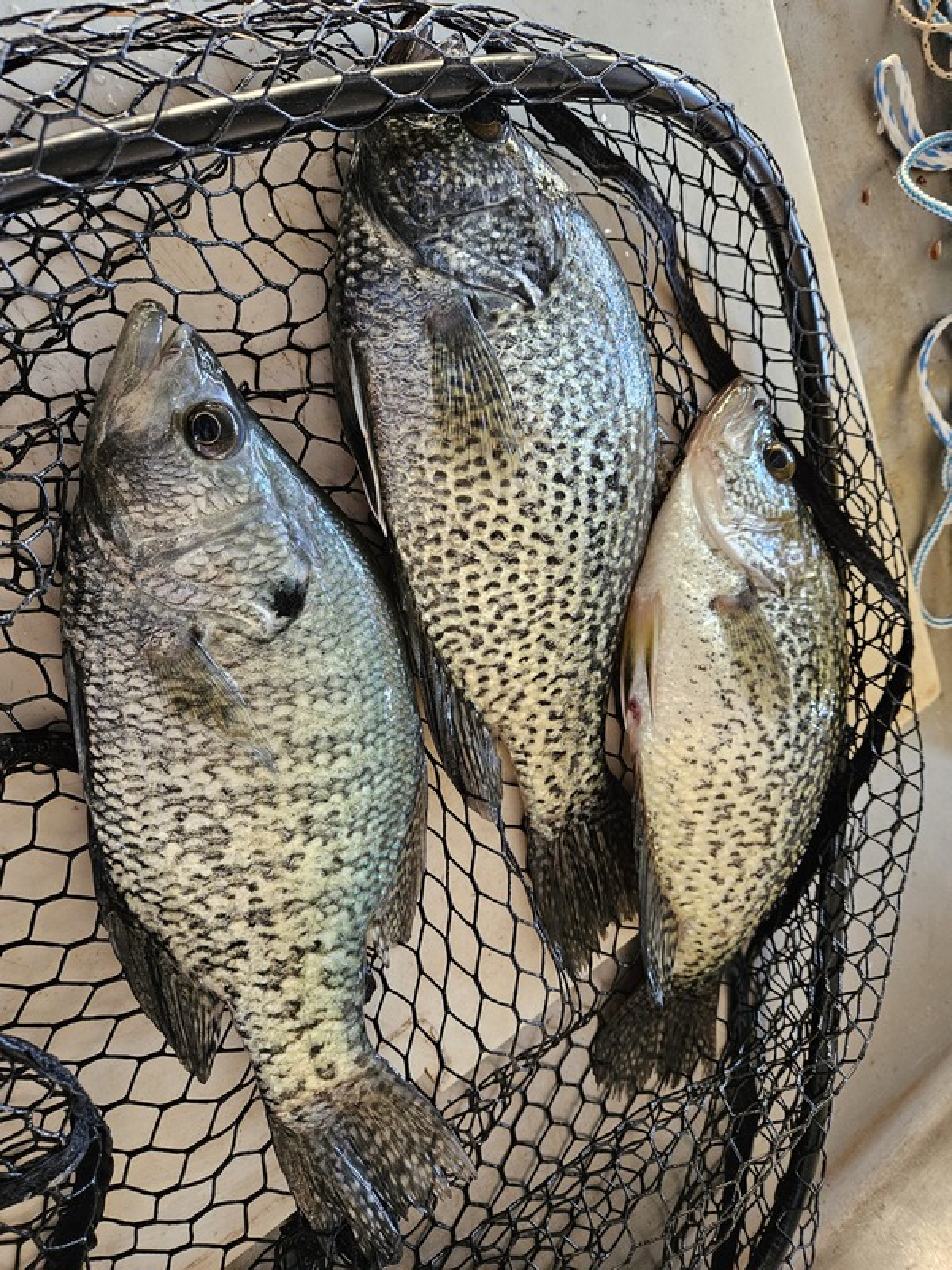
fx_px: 843
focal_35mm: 23
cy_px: 635
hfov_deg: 58.9
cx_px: 476
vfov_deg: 73.9
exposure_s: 1/120
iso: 640
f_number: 1.8
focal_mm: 5.4
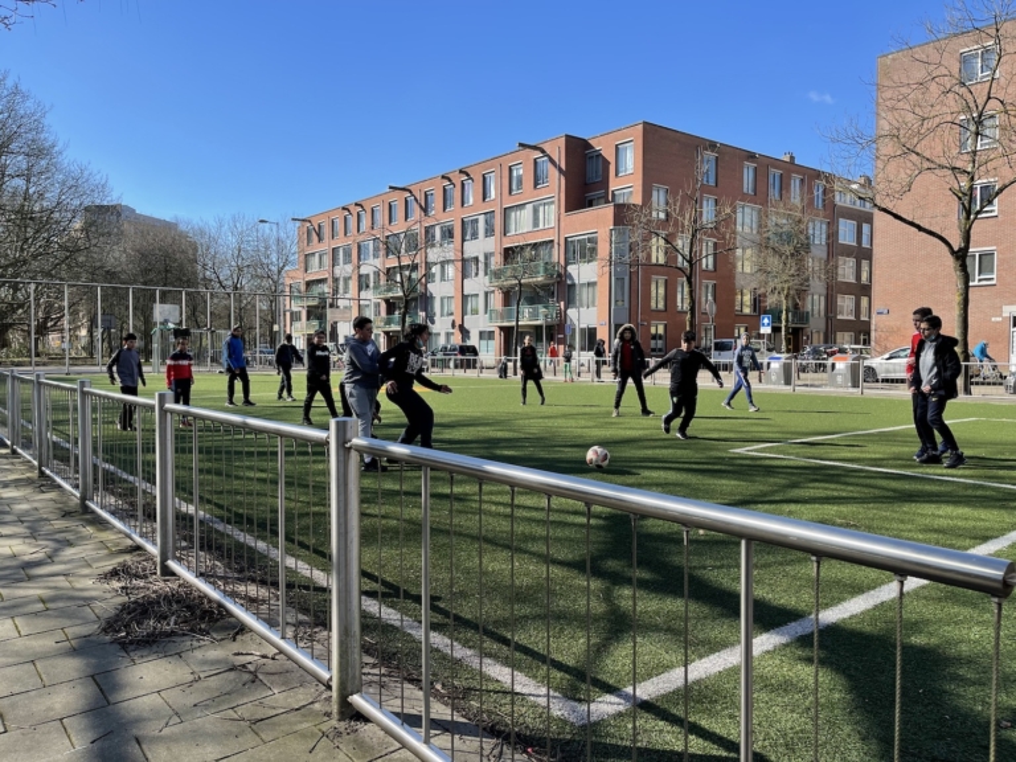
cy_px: 381
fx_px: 763
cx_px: 508
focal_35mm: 26
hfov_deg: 67.3
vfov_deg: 53.1
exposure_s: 1/1976
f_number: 1.6
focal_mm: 5.1
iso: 32
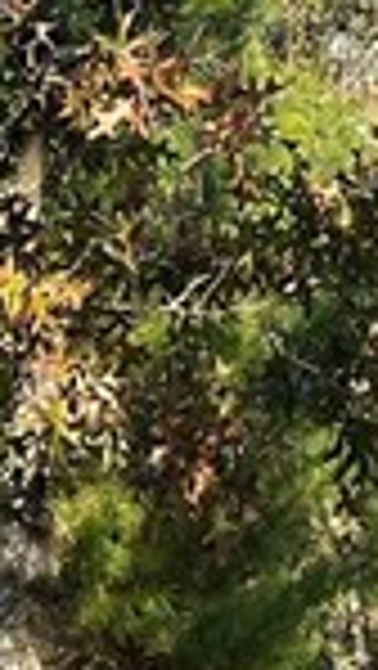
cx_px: 675
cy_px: 571
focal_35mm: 195
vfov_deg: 11.0
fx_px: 3469
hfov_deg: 6.1
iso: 50
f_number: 1.5
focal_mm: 5.7
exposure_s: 1/1196
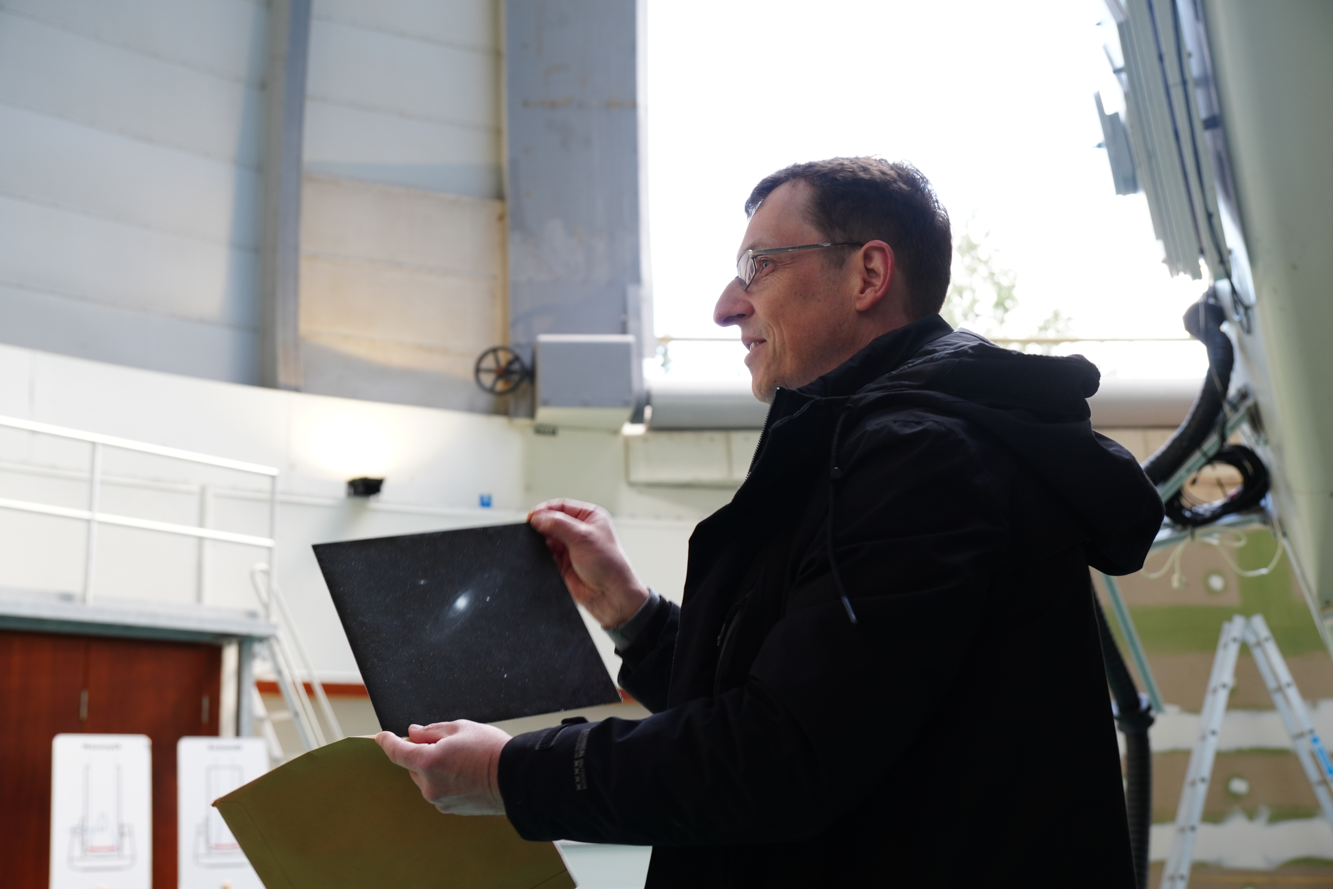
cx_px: 666
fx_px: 1999
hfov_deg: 36.9
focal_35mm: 54
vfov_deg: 25.1
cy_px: 444
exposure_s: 1/60
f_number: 4
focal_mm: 36
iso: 200
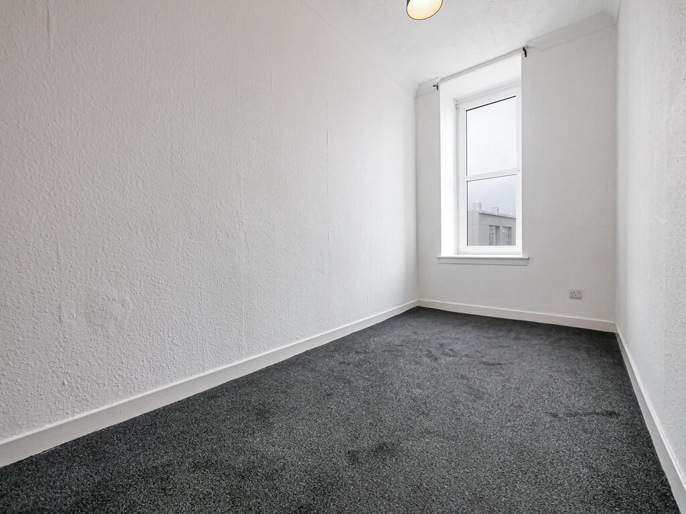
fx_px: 277
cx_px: 343
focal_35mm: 14
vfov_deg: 85.7
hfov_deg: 102.1
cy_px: 257
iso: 500
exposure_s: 1/60
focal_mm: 7
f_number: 4
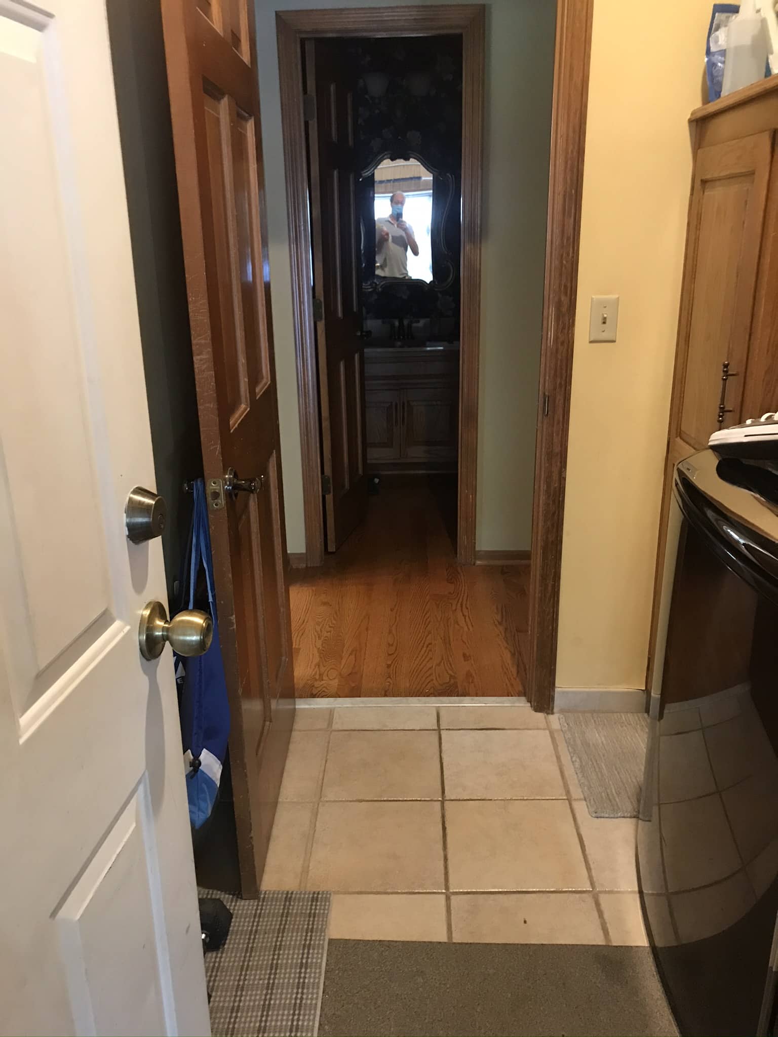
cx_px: 389
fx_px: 839
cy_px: 518
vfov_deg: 63.4
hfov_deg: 49.7
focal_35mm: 28
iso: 100
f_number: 1.8
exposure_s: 1/13
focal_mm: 3.99
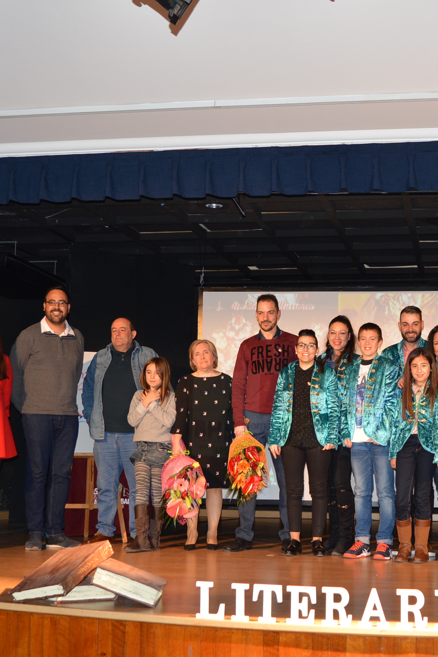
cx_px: 332
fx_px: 986
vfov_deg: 36.9
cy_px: 350
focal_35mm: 54
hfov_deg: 24.8
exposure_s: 1/60
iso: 400
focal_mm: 20
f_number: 4
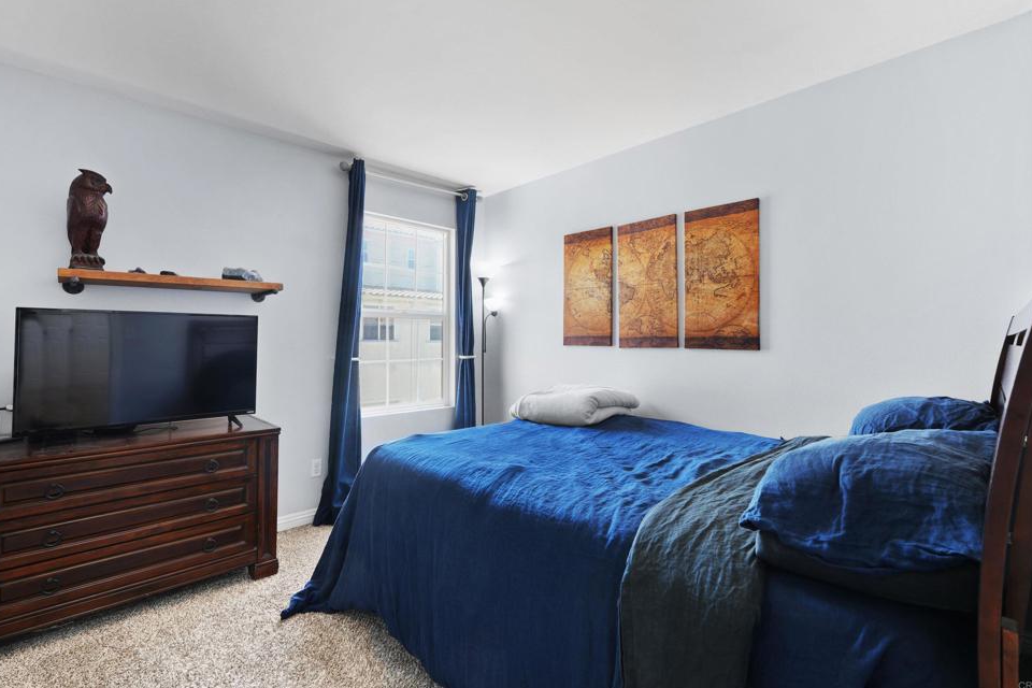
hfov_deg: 96.7
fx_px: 459
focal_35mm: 16
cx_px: 503
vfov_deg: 73.7
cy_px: 323
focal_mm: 10
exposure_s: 2
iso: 100
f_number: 8
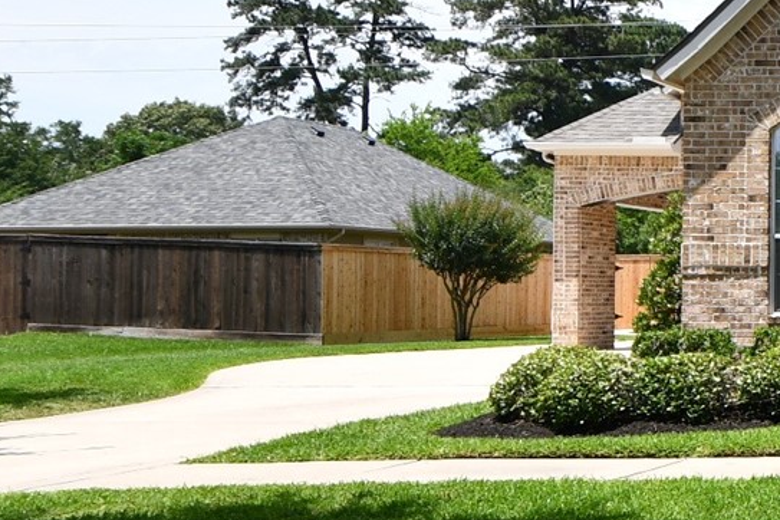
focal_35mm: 60
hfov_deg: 23.2
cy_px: 226
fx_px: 1300
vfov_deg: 22.6
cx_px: 1297
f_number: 8
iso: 140
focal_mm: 10
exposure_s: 1/250
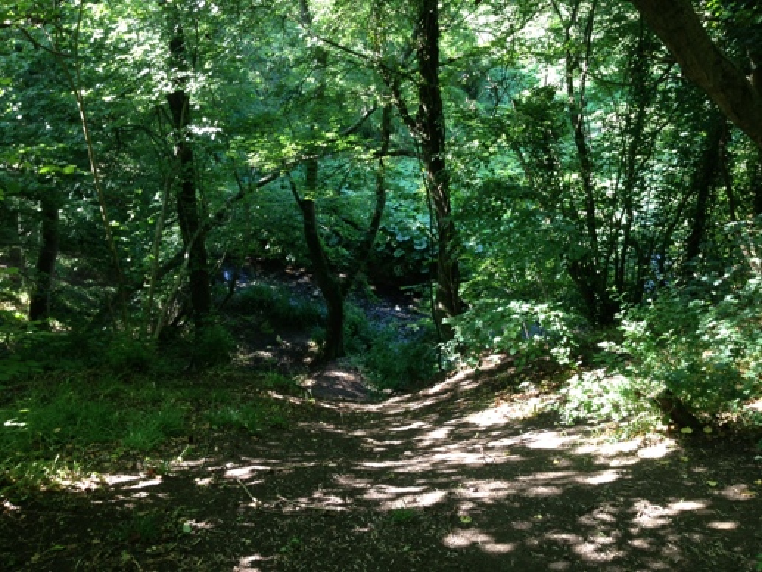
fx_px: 727
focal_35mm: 33
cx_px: 381
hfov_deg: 55.3
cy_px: 286
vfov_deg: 43.0
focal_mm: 4.13
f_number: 2.4
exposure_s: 1/30
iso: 50
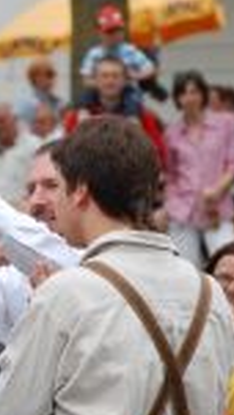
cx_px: -30
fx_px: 5303
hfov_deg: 2.5
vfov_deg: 4.5
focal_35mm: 481
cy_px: 247
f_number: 5.6
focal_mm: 116
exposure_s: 1/500
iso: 200
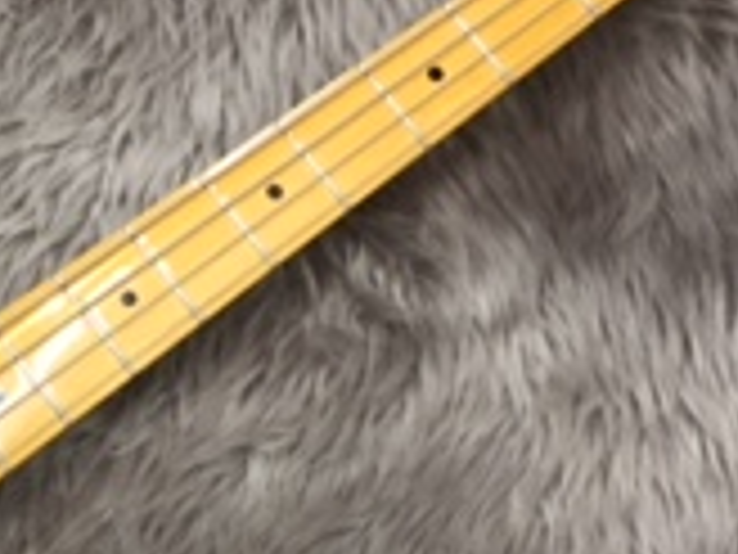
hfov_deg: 16.6
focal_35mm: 113
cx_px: -162
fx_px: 2409
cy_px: 644
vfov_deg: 12.8
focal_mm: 4.15
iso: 64
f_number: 2.2
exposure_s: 1/30
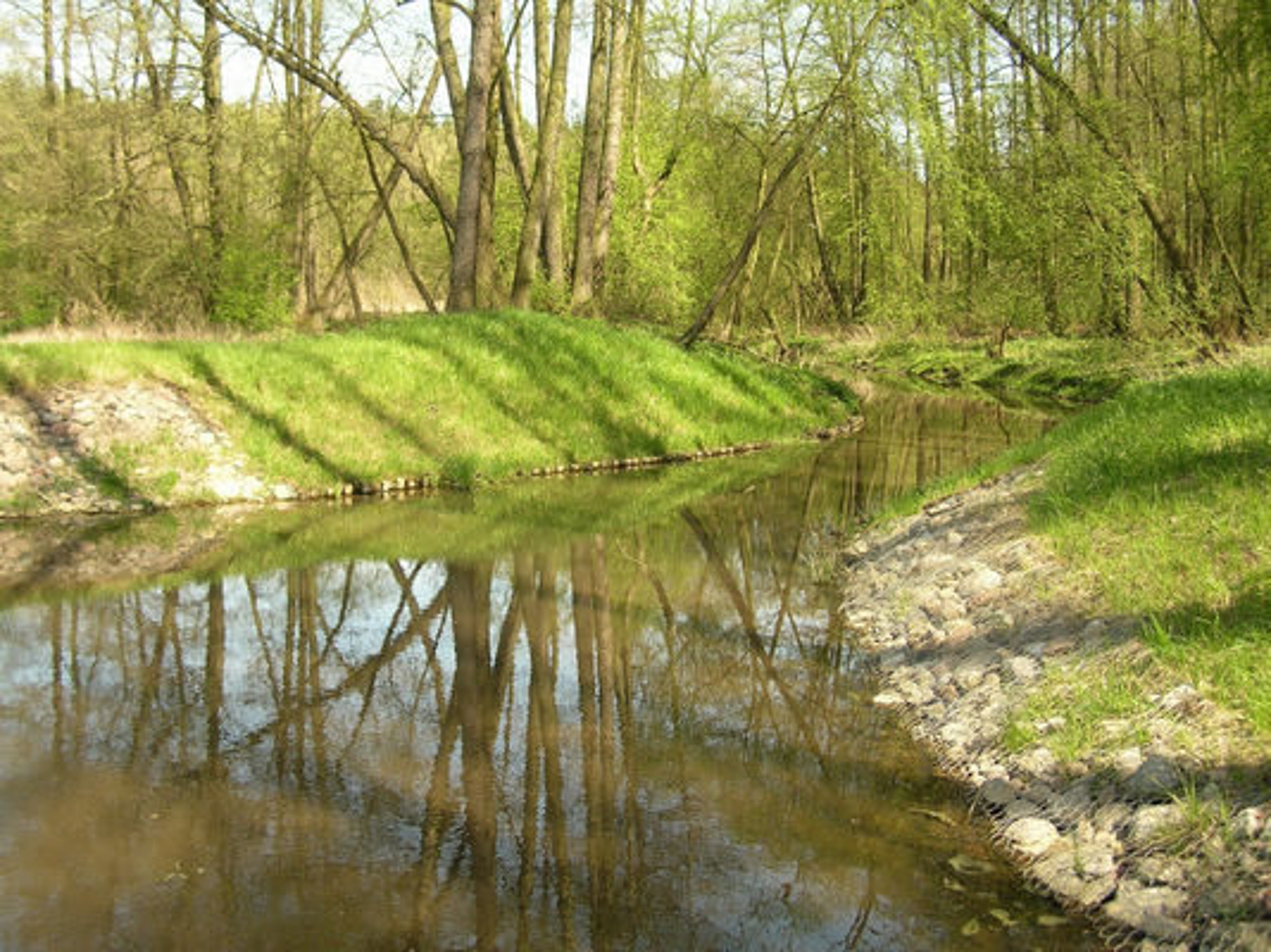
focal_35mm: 36
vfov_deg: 39.6
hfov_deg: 51.4
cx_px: 636
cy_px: 476
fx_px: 1321
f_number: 2.7
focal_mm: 6
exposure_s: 1/217
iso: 50
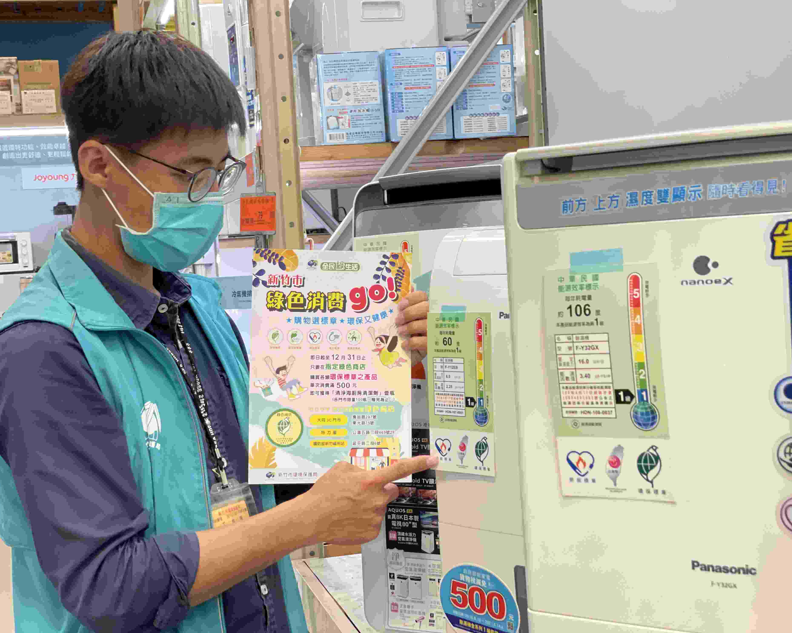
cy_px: 318
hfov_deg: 34.1
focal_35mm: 55
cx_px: 364
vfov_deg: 27.6
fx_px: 1289
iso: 160
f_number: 2
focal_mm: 6
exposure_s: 1/60
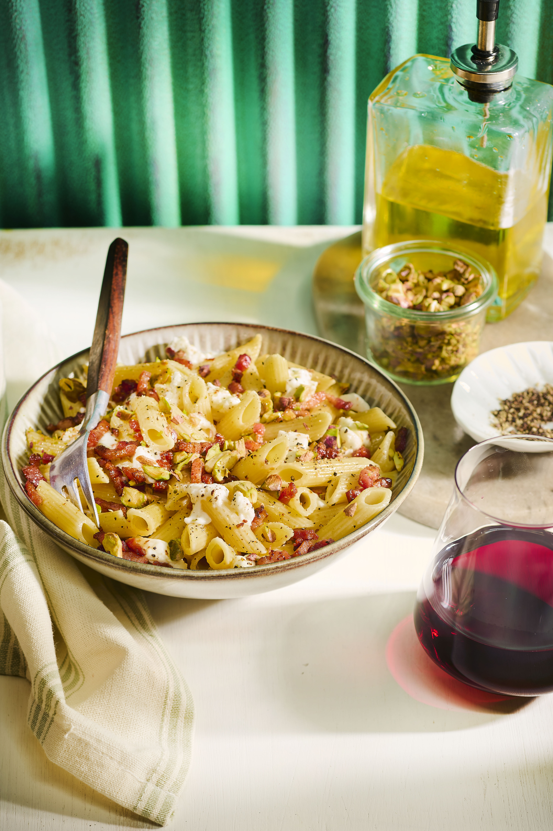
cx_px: 276
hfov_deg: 16.1
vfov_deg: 23.9
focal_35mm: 85
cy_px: 416
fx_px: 1961
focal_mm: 85
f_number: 6.3
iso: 100
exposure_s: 1/25
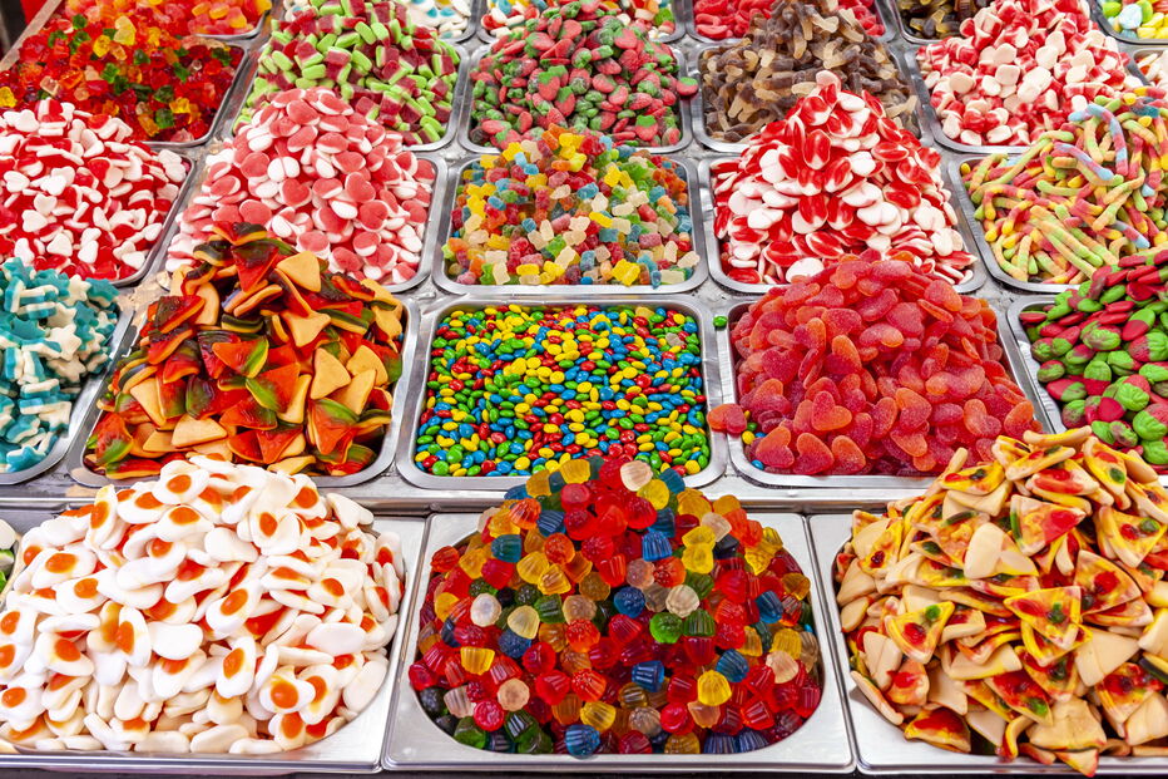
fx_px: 1135
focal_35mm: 35
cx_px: 584
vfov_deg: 37.8
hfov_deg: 54.4
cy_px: 390
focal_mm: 35
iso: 400
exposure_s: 1/40
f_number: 8
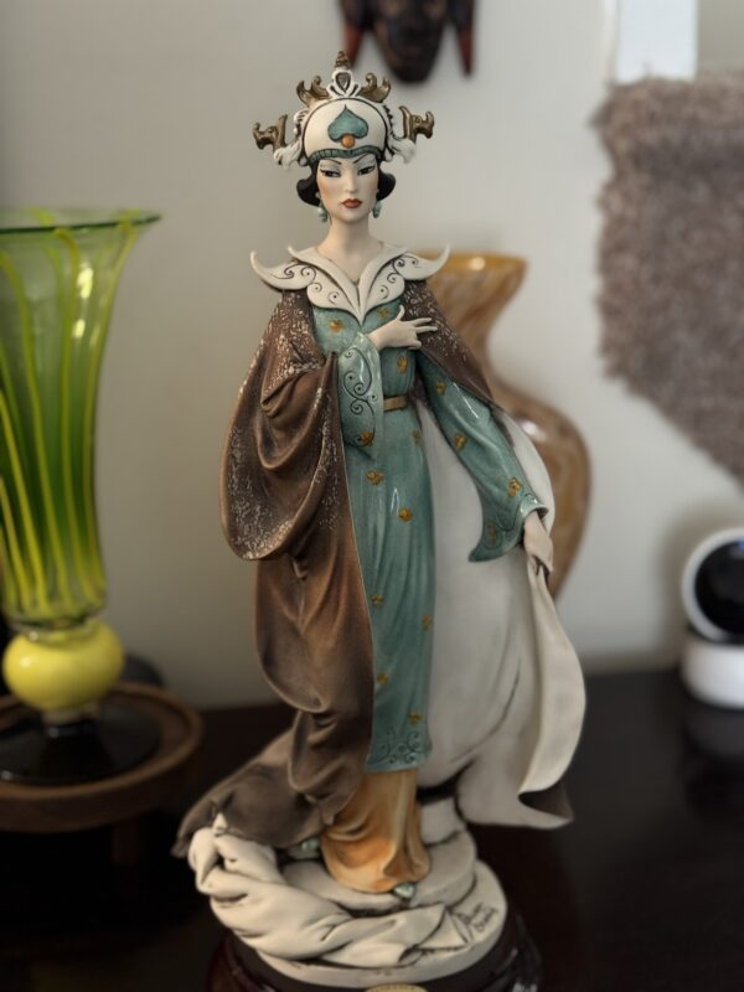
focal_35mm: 48
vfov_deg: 39.7
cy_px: 496
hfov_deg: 30.3
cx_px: 372
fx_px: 1376
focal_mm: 6.76
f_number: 1.78
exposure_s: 1/40
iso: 200
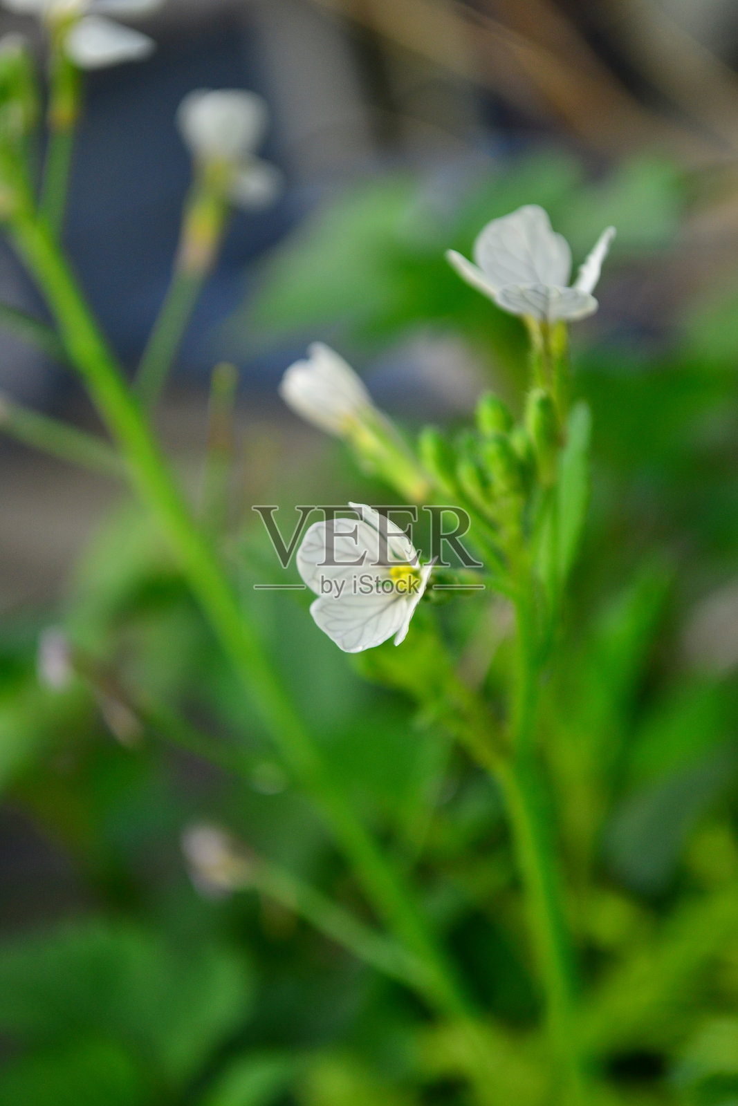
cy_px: 553
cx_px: 369
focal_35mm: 82
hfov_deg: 16.6
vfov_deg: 24.6
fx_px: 2536
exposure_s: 1/200
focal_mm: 55
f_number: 5.6
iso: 400
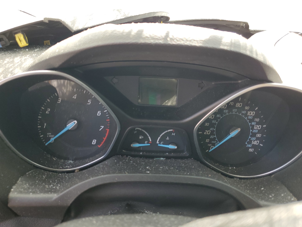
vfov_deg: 51.4
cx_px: 154
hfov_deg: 65.3
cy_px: 110
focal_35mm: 27
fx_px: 236
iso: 50
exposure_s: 1/208
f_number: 1.5
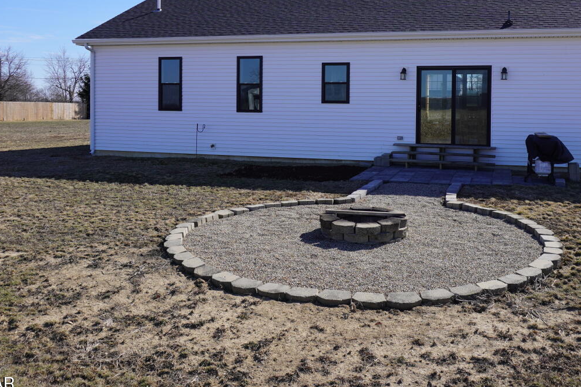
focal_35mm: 36
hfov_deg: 52.8
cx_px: 346
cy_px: 120
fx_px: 581
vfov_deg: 36.4
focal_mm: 16
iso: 100
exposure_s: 1/800
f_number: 5
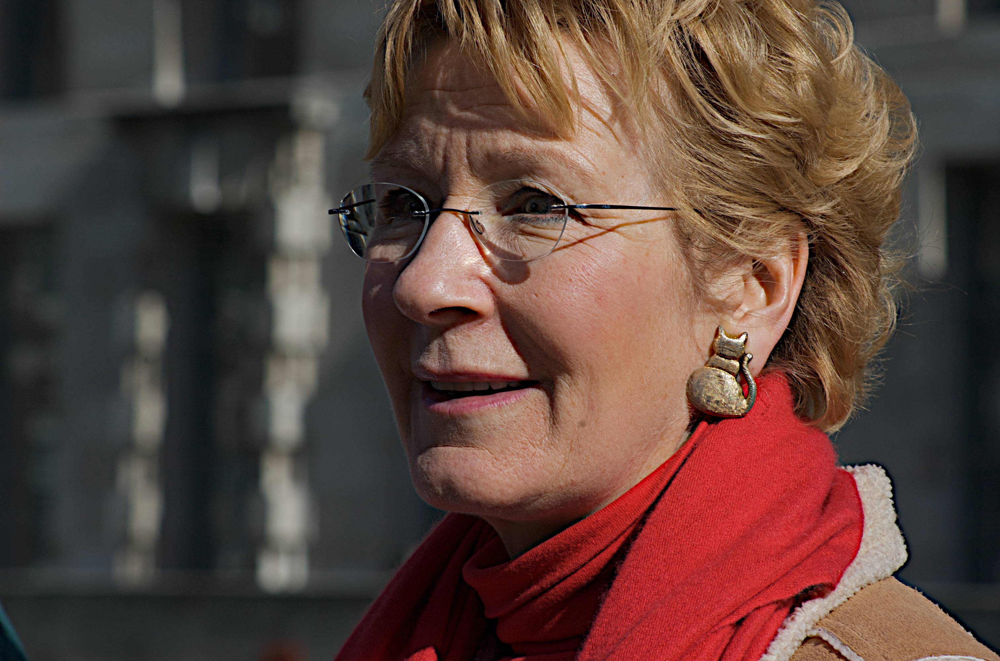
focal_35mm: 202
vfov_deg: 6.7
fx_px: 5609
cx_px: 500
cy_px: 330
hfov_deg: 10.2
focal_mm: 135
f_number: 13
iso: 200
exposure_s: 1/320
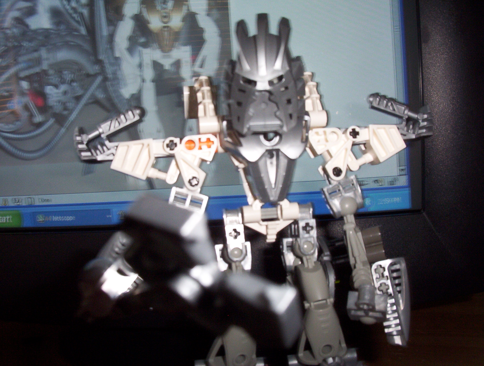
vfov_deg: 37.0
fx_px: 547
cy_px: 183
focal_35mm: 39
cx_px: 242
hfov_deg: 47.8
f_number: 4.5
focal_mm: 6
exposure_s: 1/30
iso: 140
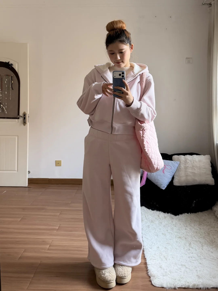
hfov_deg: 56.8
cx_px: 109
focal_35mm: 24
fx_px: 202
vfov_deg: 71.6
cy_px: 146
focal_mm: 6.76
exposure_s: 1/113
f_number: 1.78
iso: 200
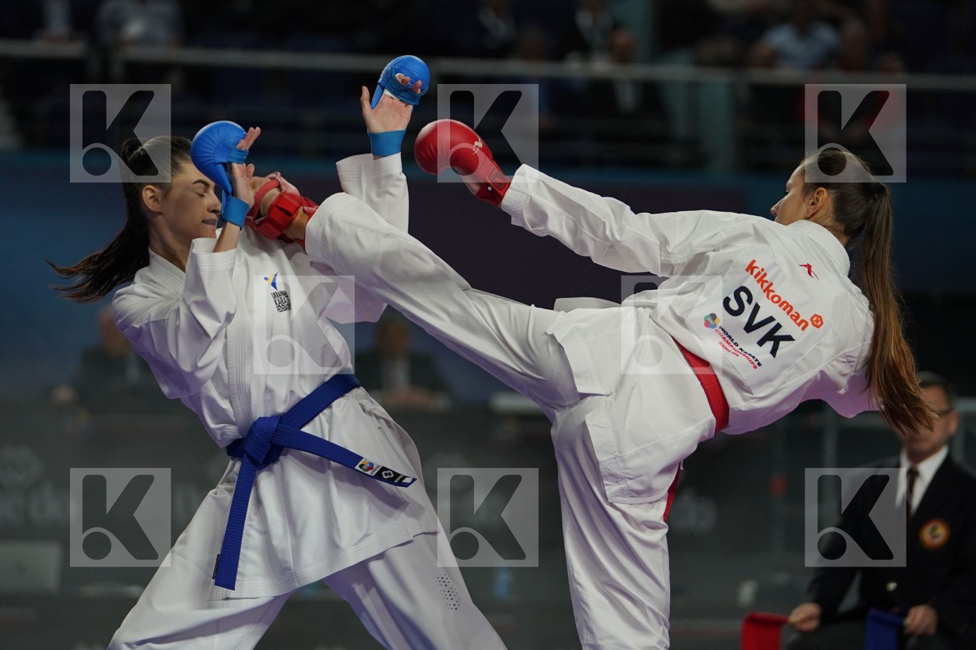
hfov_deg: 8.9
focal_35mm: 232
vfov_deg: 5.9
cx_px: 488
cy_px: 325
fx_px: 6289
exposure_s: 1/1000
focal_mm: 155
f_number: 2.8
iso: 800
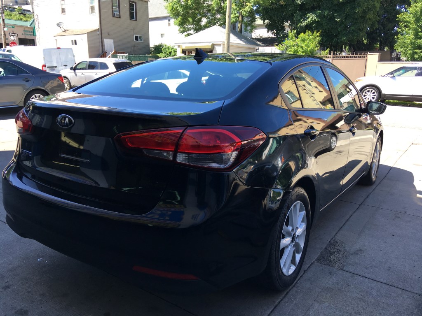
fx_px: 354
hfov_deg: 61.7
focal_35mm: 29
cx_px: 211
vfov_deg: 48.2
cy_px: 158
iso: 25
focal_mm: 4.15
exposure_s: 1/281
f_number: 2.2
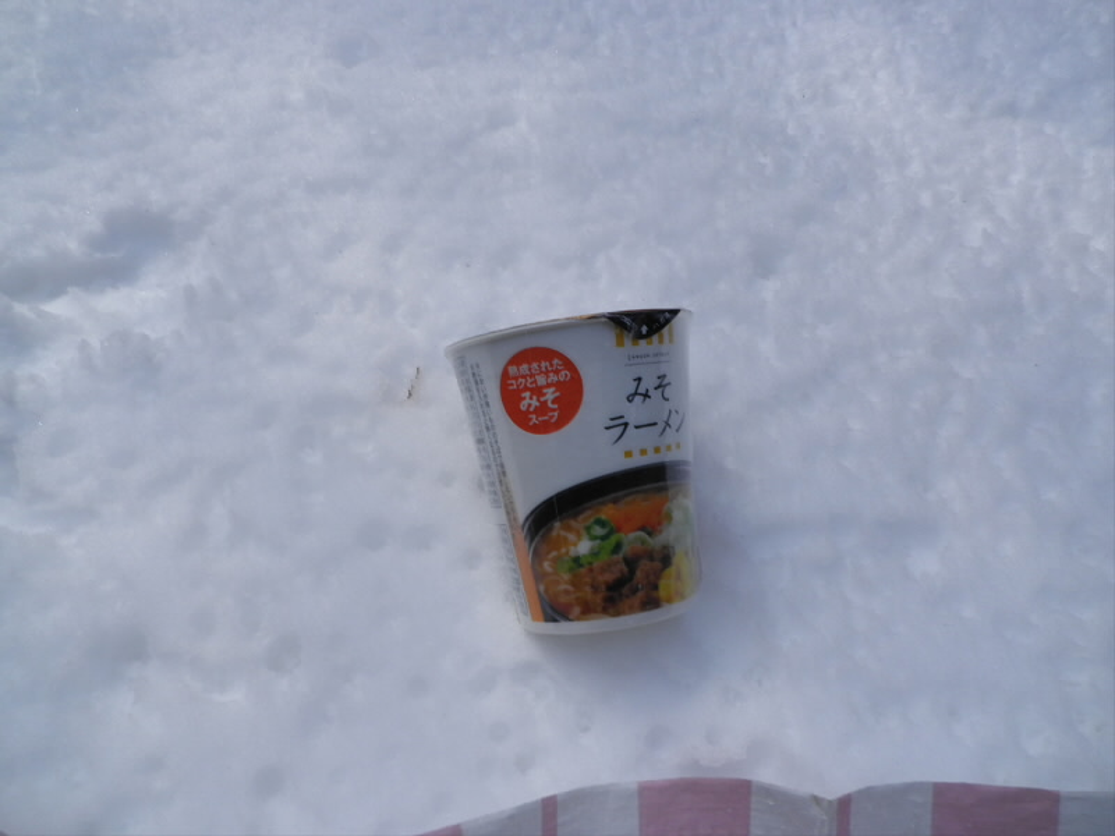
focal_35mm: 27
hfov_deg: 65.3
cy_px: 418
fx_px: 870
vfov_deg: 51.4
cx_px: 558
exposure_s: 1/60
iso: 64
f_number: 8
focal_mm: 4.9
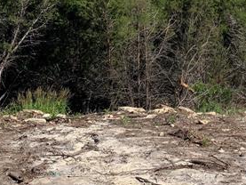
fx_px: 683
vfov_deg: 14.7
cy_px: -59
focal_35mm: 96
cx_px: 274
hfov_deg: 19.5
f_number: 1.8
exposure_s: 1/2364
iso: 25
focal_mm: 4.25
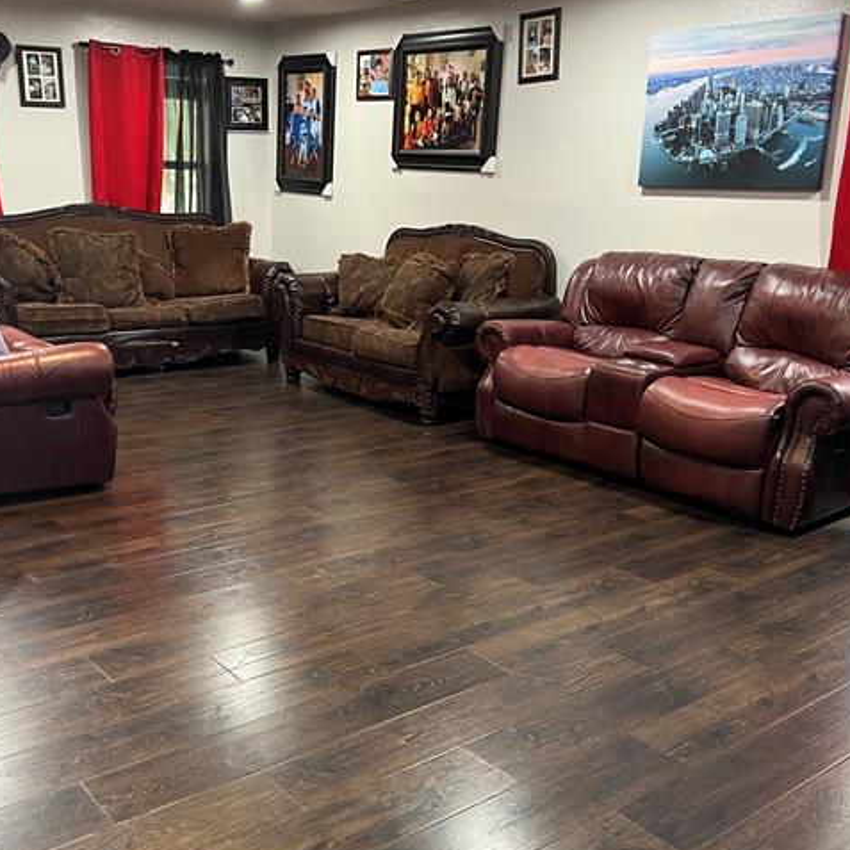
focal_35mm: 37
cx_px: 360
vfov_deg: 44.9
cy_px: 435
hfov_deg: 44.8
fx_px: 1028
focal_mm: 5.7
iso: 400
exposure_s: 1/40
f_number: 1.5
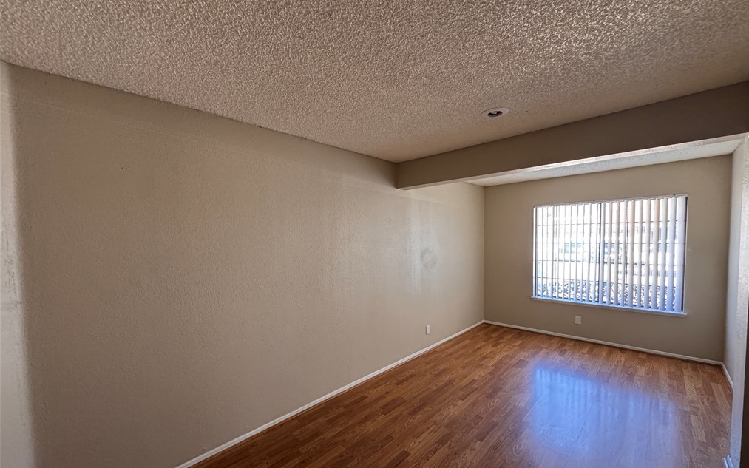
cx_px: 378
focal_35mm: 15
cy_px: 254
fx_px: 306
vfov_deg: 74.6
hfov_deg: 101.5
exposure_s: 1/92
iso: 320
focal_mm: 2.22
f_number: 2.2
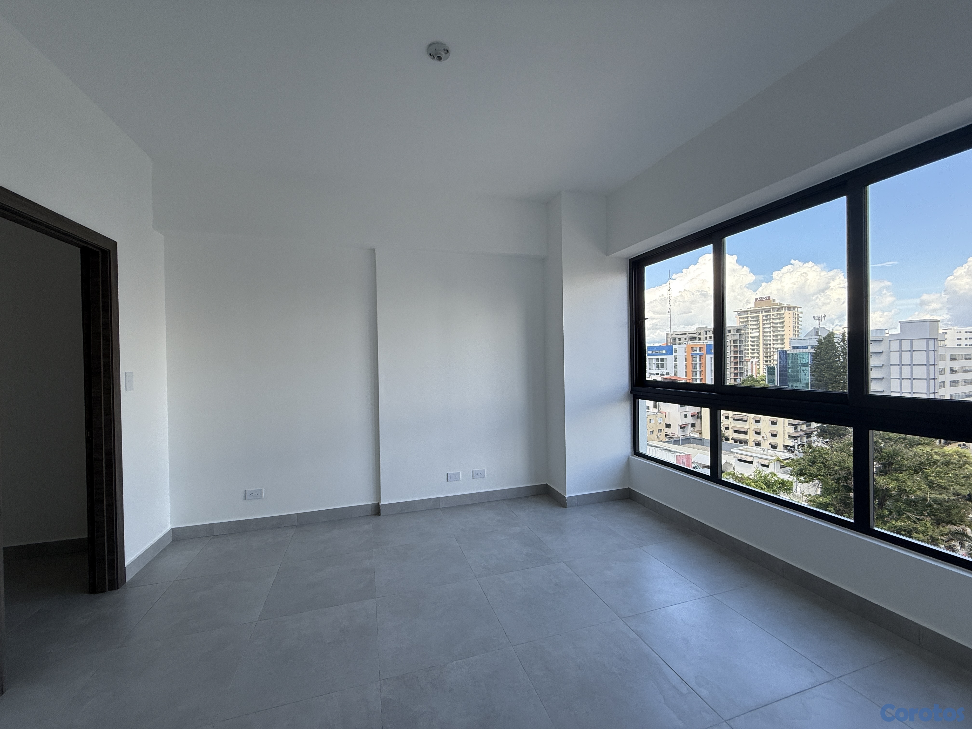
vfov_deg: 85.7
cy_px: 364
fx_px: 393
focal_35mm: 14
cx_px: 486
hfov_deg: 102.1
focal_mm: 2.22
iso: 64
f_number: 2.2
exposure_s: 1/286
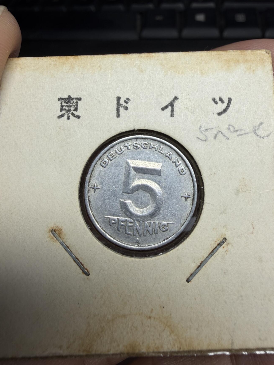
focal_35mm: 27
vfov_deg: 65.3
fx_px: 285
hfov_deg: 51.4
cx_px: 141
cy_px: 177
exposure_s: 1/203
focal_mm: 2.22
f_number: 2.2
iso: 40
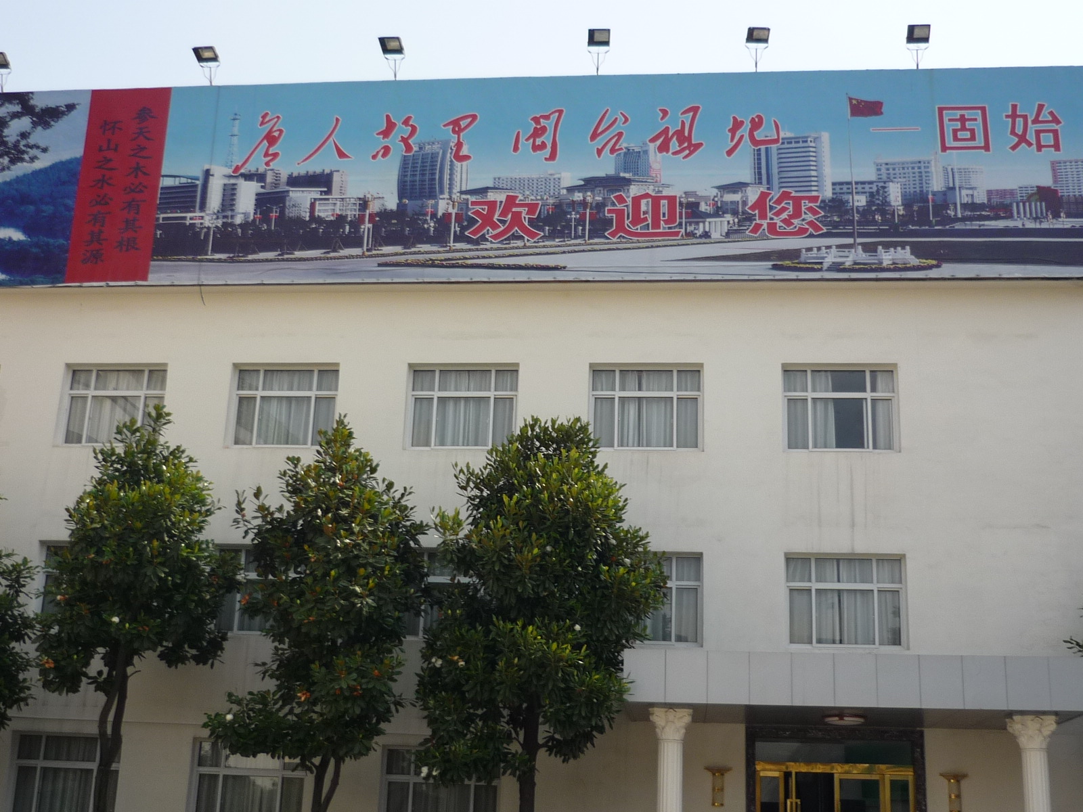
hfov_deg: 44.8
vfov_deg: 34.3
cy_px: 406
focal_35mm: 42
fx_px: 1314
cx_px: 542
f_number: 8
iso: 100
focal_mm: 5.5
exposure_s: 1/160
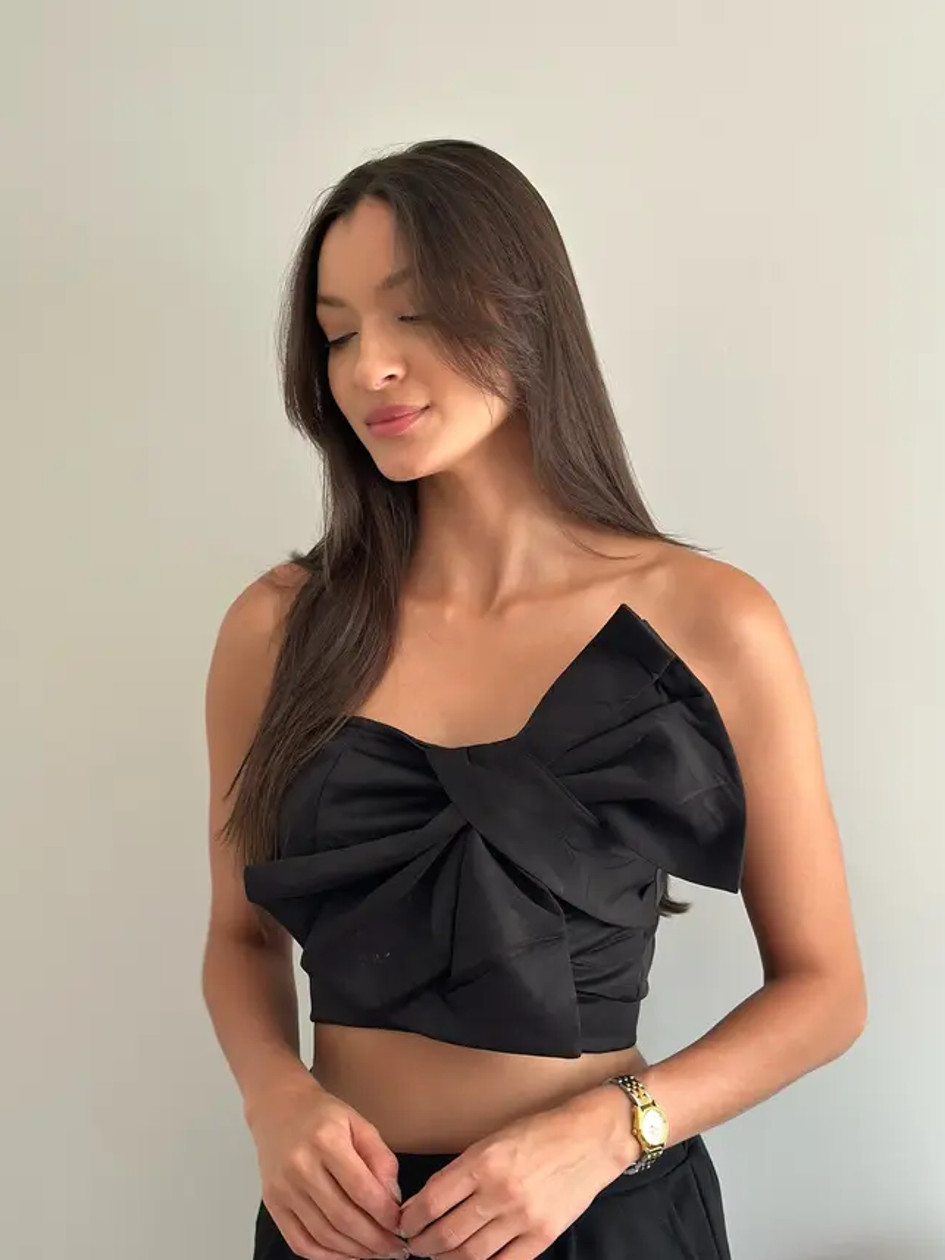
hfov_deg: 26.1
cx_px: 453
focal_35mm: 56
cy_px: 570
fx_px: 2038
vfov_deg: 34.3
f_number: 1.78
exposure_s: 1/121
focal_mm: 6.86
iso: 80
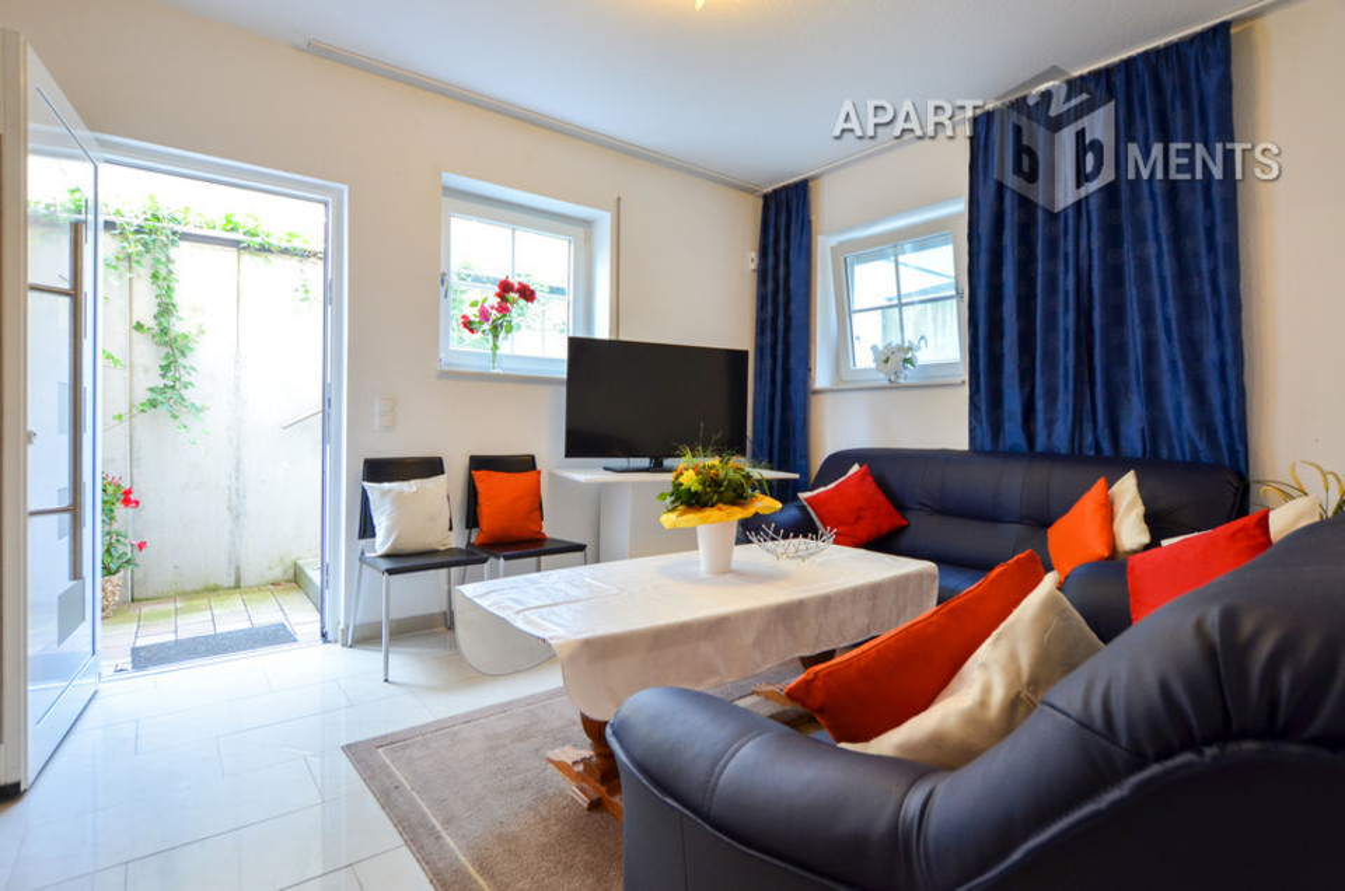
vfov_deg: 77.1
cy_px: 446
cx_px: 672
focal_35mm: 15
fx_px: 559
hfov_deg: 100.5
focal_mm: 10
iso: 360
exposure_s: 1/30
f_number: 3.5
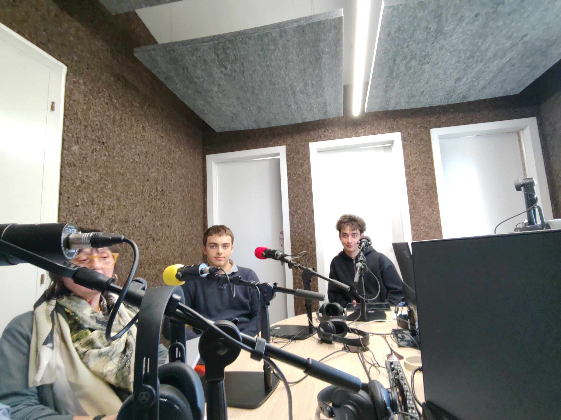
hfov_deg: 87.8
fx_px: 292
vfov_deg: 71.5
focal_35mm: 18
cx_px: 280
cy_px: 210
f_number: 2.4
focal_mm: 2.66
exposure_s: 1/33
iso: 2000
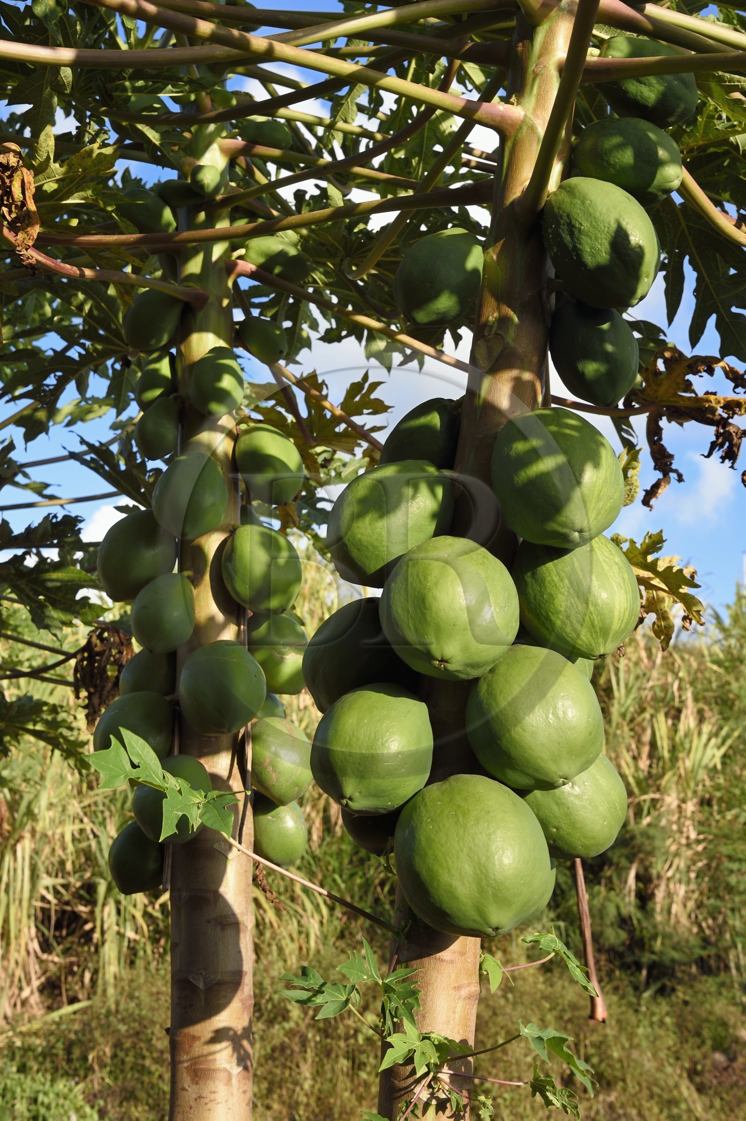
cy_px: 560
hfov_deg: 28.0
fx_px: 1494
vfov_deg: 41.1
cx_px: 373
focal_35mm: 48
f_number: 11
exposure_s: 1/160
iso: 200
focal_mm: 48
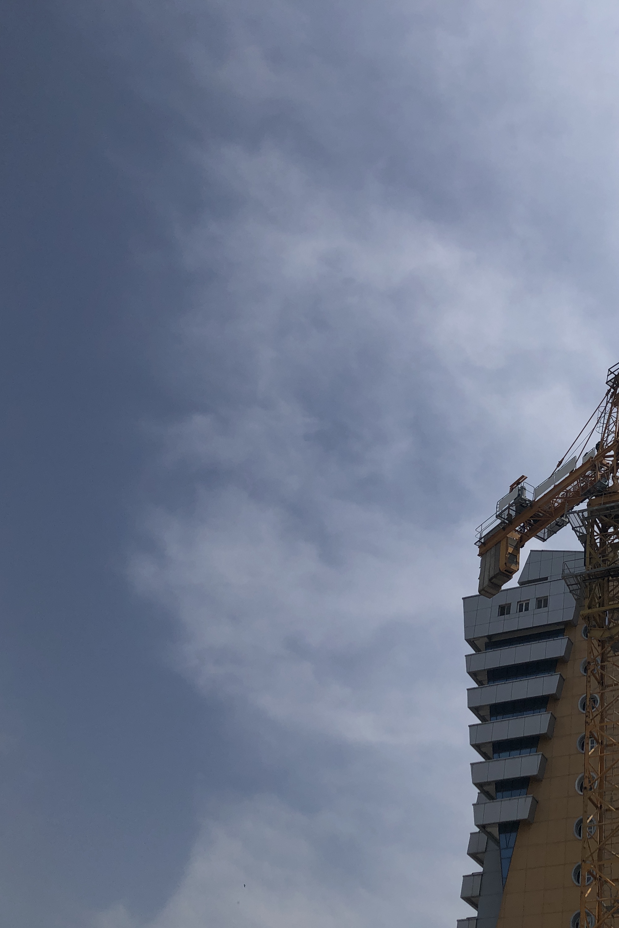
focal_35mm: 39
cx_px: 608
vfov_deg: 49.6
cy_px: 464
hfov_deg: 31.8
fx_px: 1006
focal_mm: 4
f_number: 1.8
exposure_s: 1/6024
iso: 25
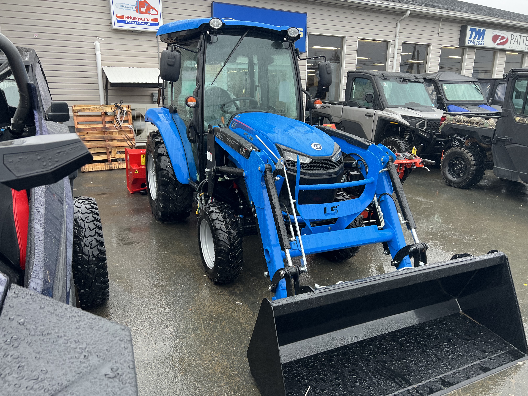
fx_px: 397
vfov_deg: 53.1
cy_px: 198
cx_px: 264
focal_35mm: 26
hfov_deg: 67.3
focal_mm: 5.7
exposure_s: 1/121
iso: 100
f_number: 1.5
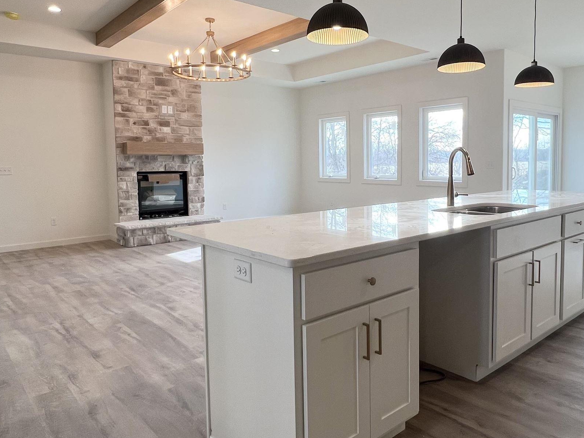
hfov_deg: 69.2
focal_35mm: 25
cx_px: 325
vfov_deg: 54.7
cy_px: 191
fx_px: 422
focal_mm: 1.57
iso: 50
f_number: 1.8
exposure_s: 1/120
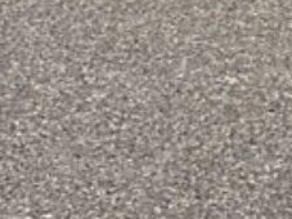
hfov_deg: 11.2
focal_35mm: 176
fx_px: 1484
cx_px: 250
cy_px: -376
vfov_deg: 7.6
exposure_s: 1/14286
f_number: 1.78
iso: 64
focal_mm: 6.76
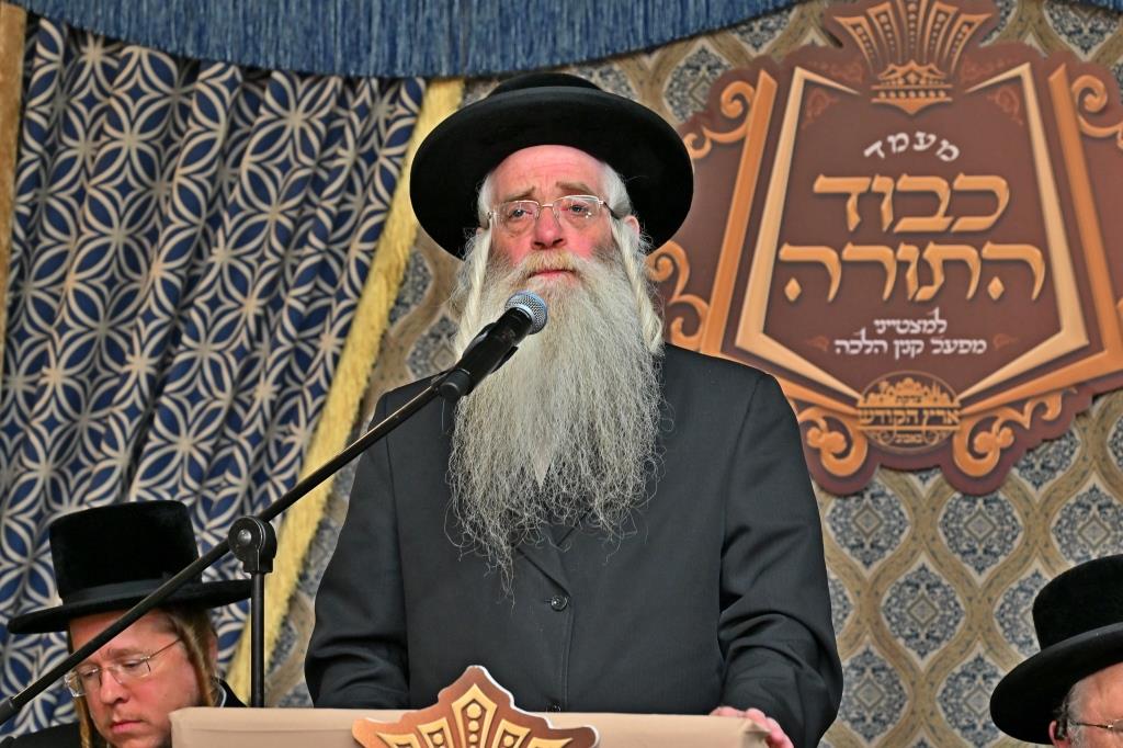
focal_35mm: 135
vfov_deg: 10.2
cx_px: 562
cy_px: 374
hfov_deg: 15.2
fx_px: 4210
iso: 320
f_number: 4
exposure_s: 1/100
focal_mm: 90
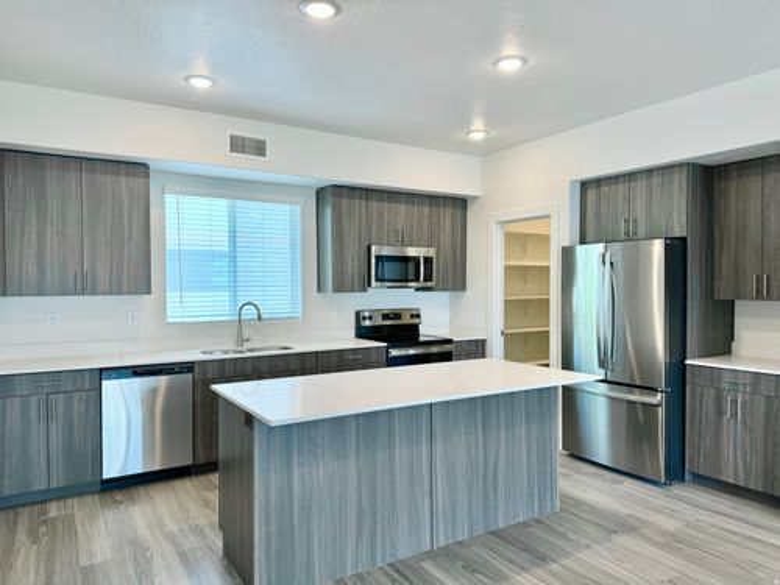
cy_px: 292
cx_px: 390
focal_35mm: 24
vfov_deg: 56.8
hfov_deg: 71.6
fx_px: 541
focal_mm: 6.76
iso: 80
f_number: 1.78
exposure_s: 1/120
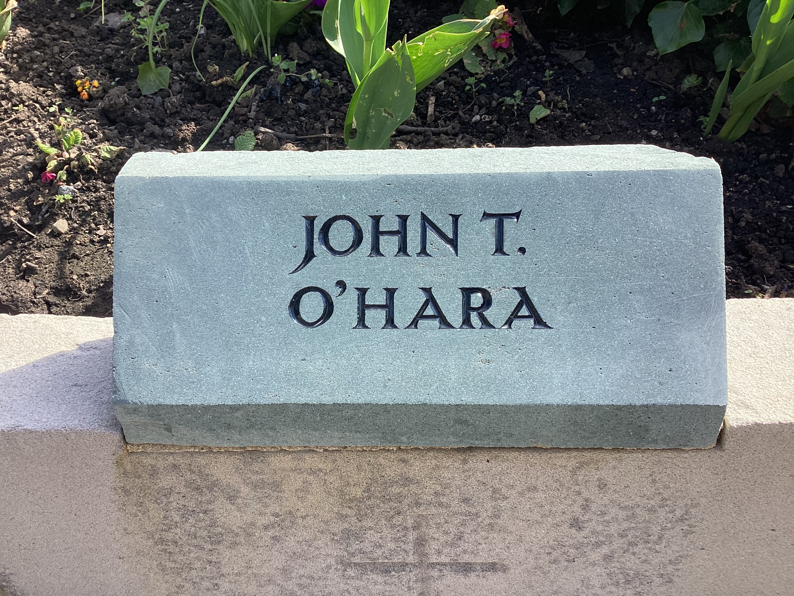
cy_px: 298
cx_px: 397
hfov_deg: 58.4
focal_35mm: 31
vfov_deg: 45.4
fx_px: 711
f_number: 2.4
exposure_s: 1/468
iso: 25
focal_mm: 3.3
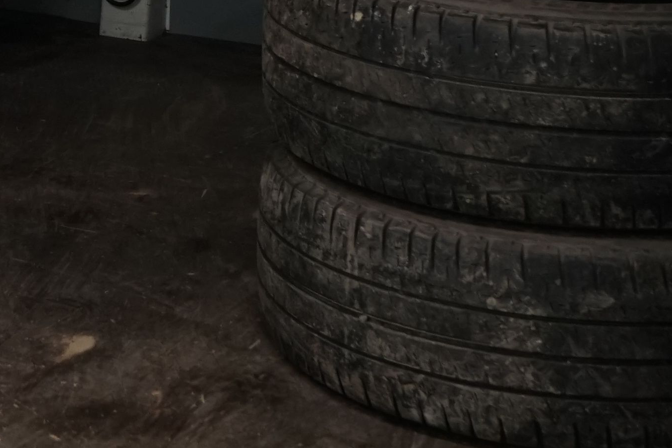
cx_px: 25
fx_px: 2314
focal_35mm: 124
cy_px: -313
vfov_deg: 10.5
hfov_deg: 16.2
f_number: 5.6
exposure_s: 1/50
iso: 800
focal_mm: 28
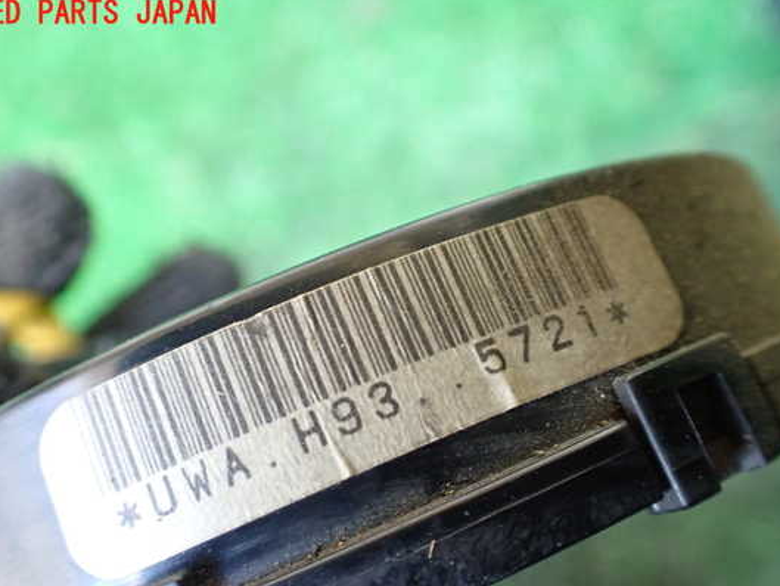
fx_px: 766
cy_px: 328
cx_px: 391
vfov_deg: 41.7
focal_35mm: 34
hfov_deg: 53.9
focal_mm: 5.4
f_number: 2.3
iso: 800
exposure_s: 1/60
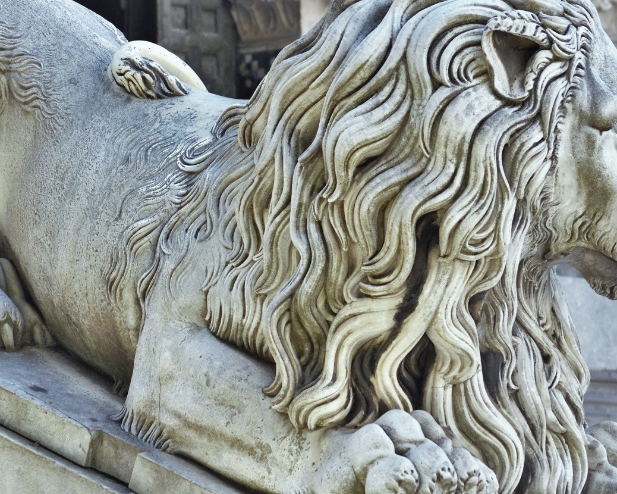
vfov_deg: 4.7
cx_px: 300
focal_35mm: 331
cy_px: 207
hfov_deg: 5.8
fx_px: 6040
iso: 400
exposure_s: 1/400
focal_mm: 135
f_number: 5
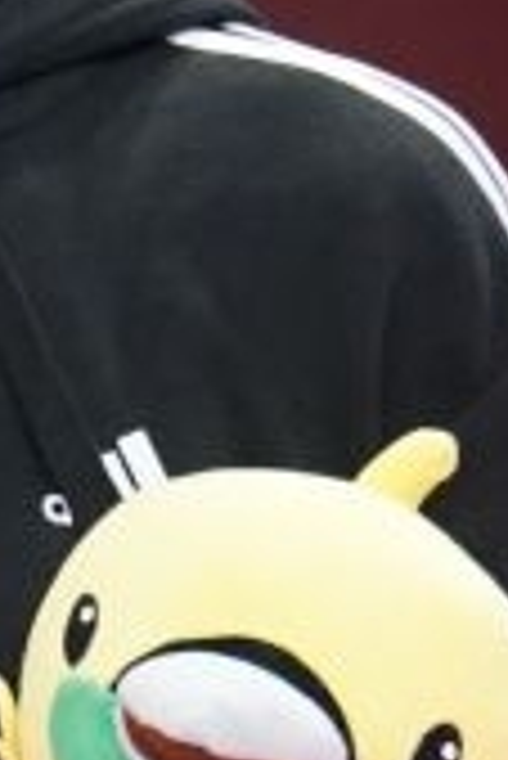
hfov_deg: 0.5
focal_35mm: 2980
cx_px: -445
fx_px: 62943
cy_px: 868
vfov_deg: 0.7
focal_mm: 280
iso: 4000
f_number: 4
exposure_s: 1/500
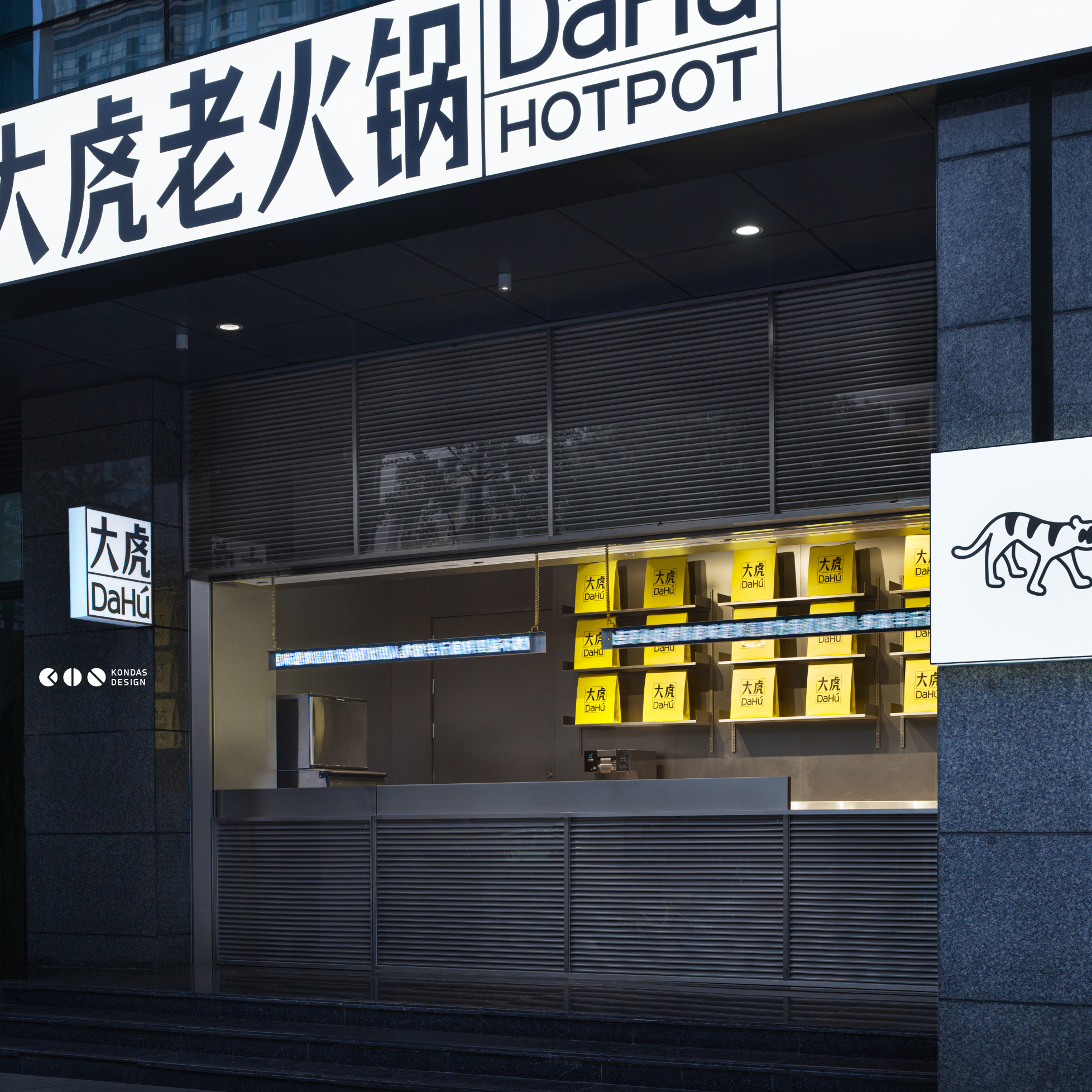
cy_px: 464
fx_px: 1677
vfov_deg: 36.0
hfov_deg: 36.1
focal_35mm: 47
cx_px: 539
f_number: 8
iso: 100
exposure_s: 1/10
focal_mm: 50
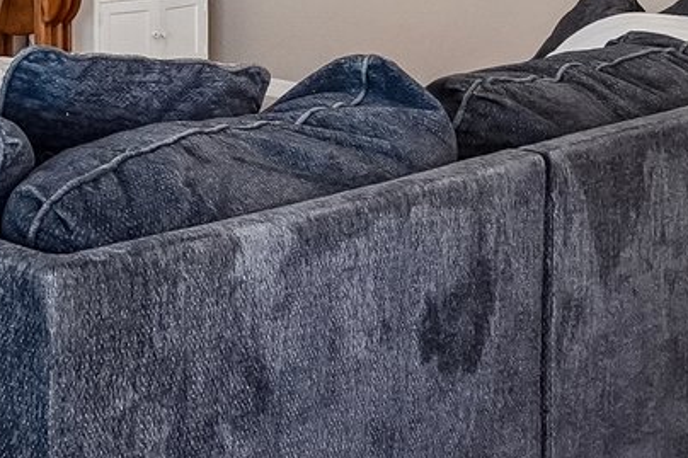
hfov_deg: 23.7
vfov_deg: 16.6
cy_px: -188
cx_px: -189
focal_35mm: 76
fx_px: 1452
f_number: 8
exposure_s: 1/30
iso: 1000
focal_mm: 10
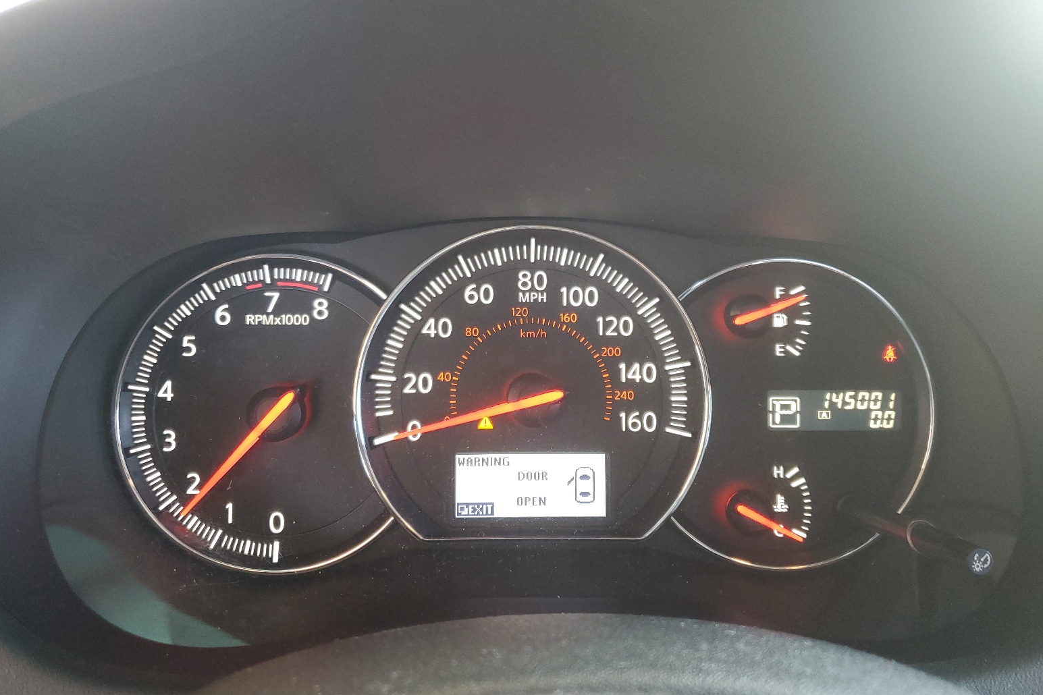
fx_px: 811
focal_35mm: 28
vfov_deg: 46.4
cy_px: 324
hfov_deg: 65.5
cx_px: 514
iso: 138
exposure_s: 1/60.2
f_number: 1.5
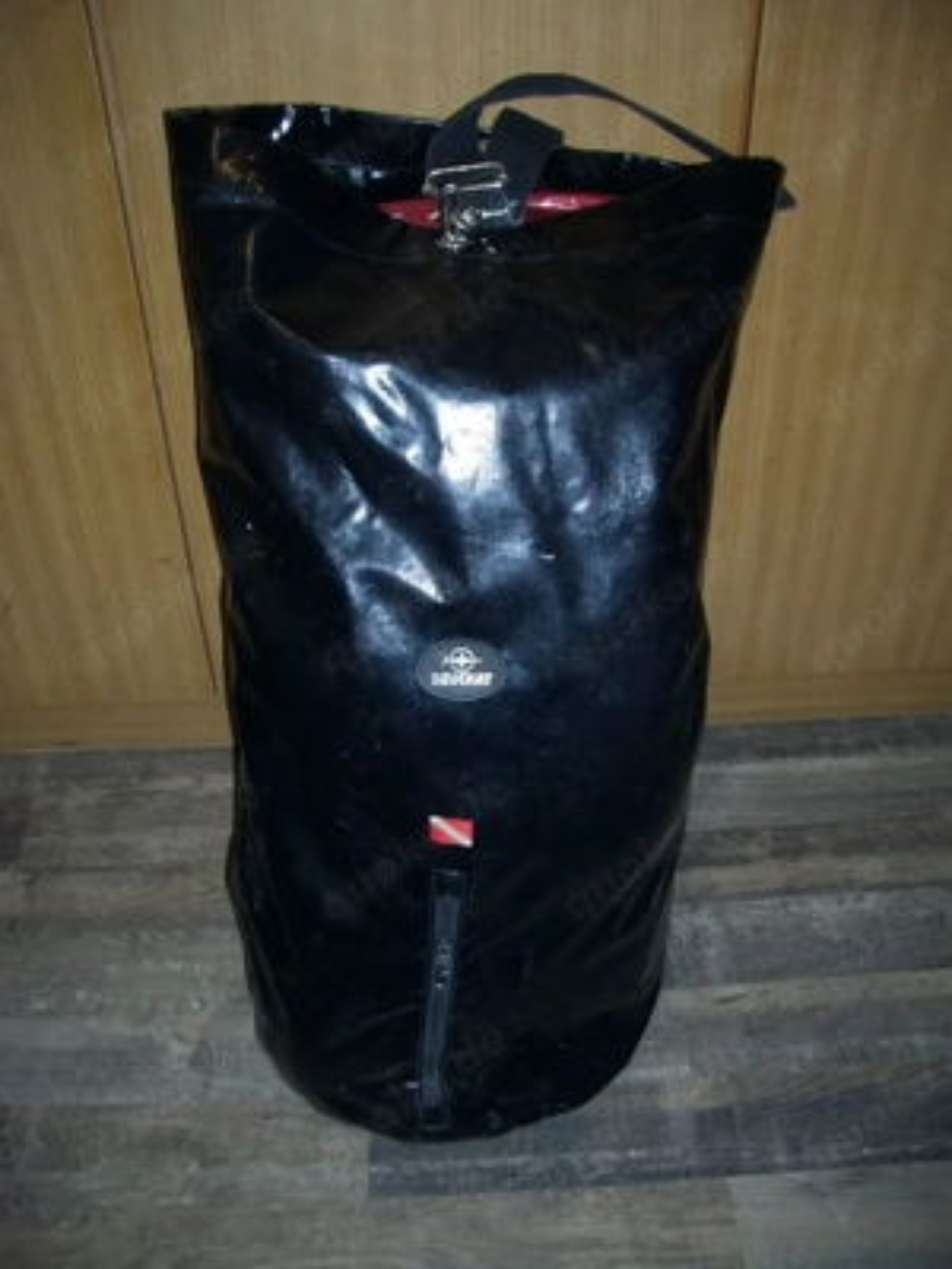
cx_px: 476
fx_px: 1283
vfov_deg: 52.6
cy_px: 634
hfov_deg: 40.7
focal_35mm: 35
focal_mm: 5.8
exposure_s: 1/60
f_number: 2.6
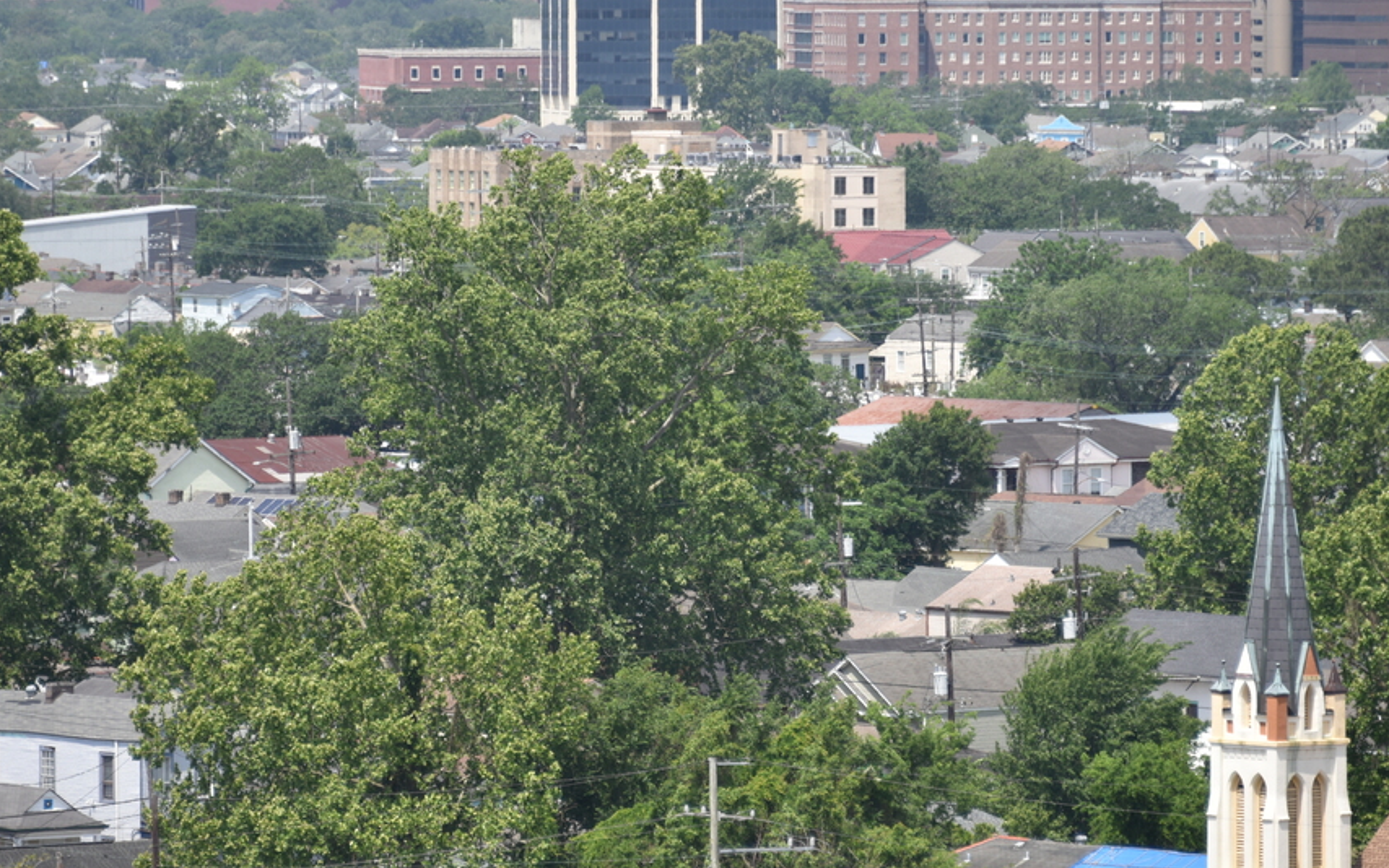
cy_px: 327
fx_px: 12153
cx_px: 646
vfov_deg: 4.1
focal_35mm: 321
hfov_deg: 6.5
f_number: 5.6
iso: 125
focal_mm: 210
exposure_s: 1/500
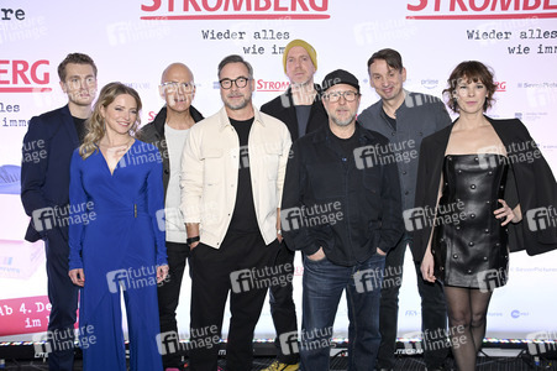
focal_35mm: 37
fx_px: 572
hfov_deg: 51.9
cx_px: 278
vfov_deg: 35.9
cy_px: 186
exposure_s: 1/100
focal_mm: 37
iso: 1250
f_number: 4
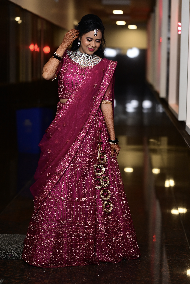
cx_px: 95
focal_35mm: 85
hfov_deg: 16.1
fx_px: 673
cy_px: 142
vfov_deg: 23.9
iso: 800
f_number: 2.2
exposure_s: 1/250
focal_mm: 85
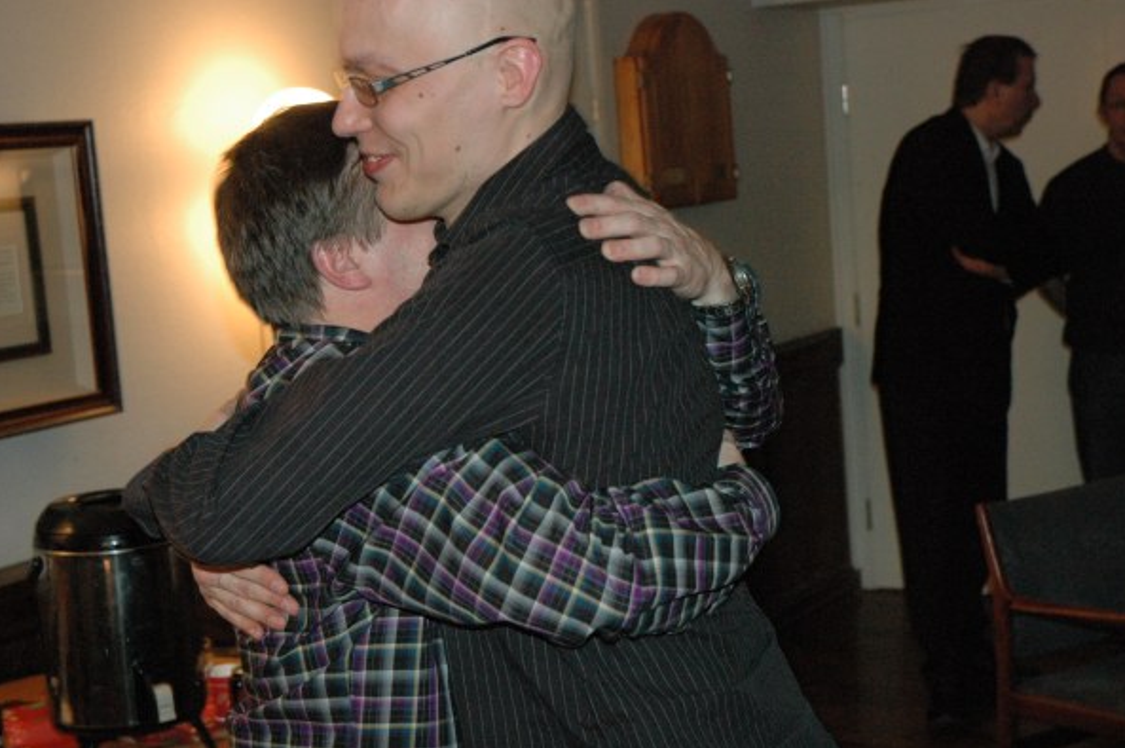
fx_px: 2091
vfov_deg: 20.3
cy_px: 376
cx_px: 563
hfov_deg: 30.1
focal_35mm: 67
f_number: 5
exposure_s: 1/60
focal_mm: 44
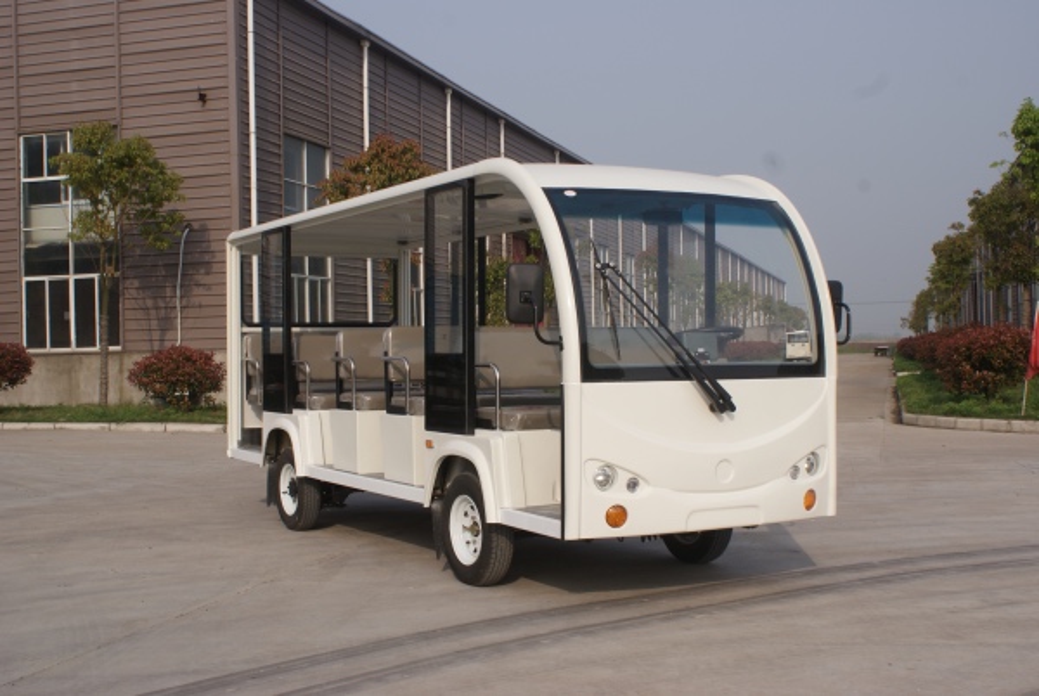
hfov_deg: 46.3
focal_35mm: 42
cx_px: 520
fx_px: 1214
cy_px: 348
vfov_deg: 32.0
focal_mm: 28
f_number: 11
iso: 100
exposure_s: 1/160
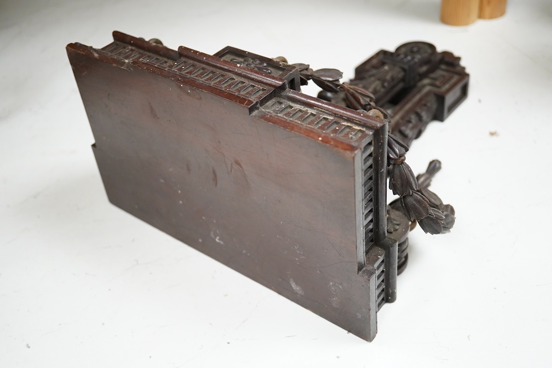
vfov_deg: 29.9
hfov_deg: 43.6
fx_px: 690
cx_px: 276
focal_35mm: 45
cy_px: 184
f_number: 4.5
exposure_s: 1/160
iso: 2500
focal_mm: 30
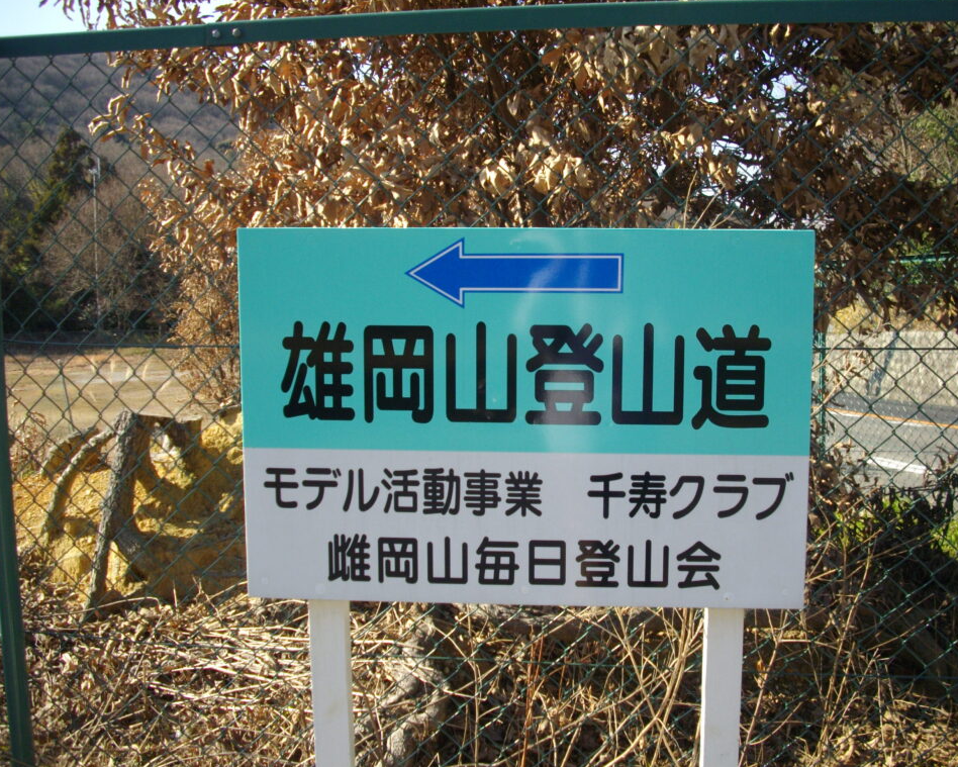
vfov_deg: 38.2
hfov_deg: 46.8
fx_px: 1106
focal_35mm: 39
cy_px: 382
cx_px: 509
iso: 100
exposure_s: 1/160
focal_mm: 6.2
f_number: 5.6
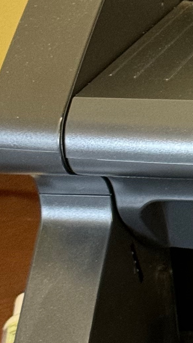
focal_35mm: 205
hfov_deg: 5.7
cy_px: 197
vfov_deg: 10.5
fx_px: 1865
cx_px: 455
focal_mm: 6.76
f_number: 1.78
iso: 320
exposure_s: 1/31
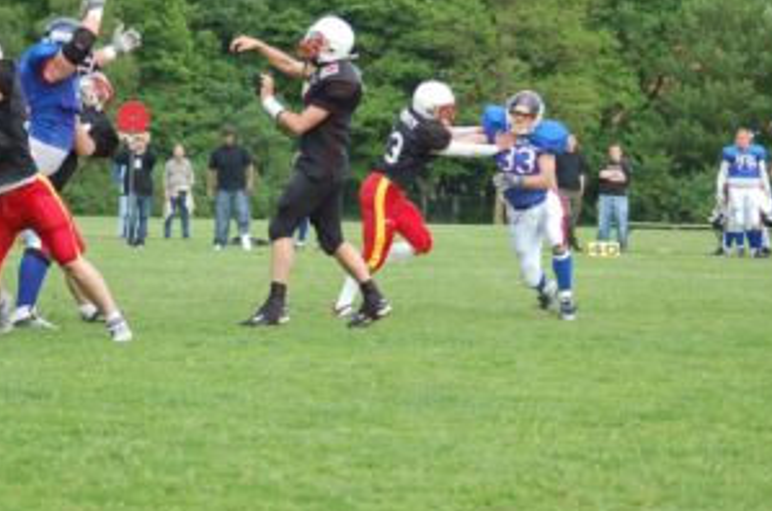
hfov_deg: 12.9
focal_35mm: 159
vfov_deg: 8.6
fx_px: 3402
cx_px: 316
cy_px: 170
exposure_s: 1/640
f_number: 4
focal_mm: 70
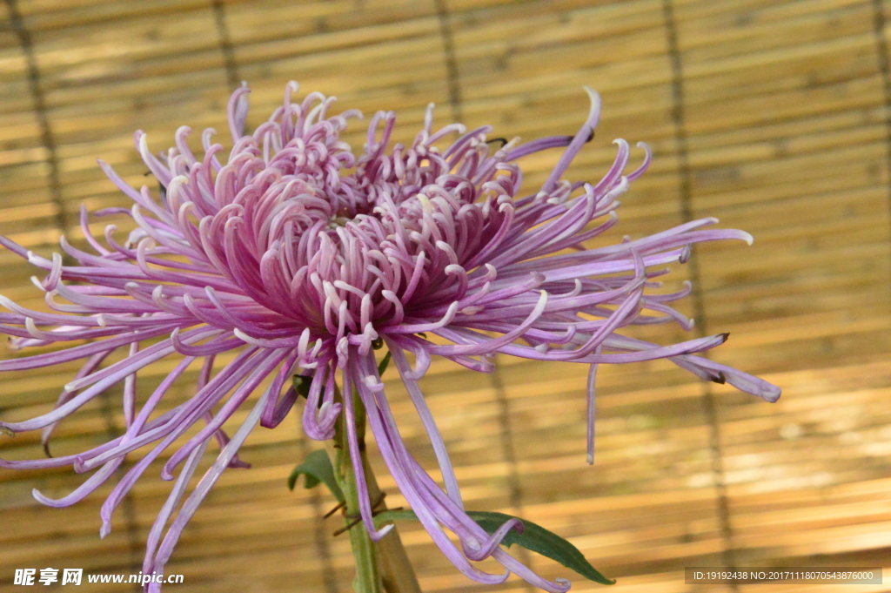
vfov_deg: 12.2
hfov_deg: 18.2
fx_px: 2782
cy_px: 296
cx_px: 446
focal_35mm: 112
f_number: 18
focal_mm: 75
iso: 6400
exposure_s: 1/125
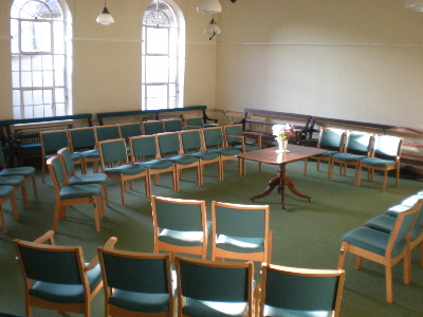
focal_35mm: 38
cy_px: 158
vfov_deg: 37.7
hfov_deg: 49.0
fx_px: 464
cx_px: 212
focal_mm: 6.3
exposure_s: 1/42.4
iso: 200
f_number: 3.1
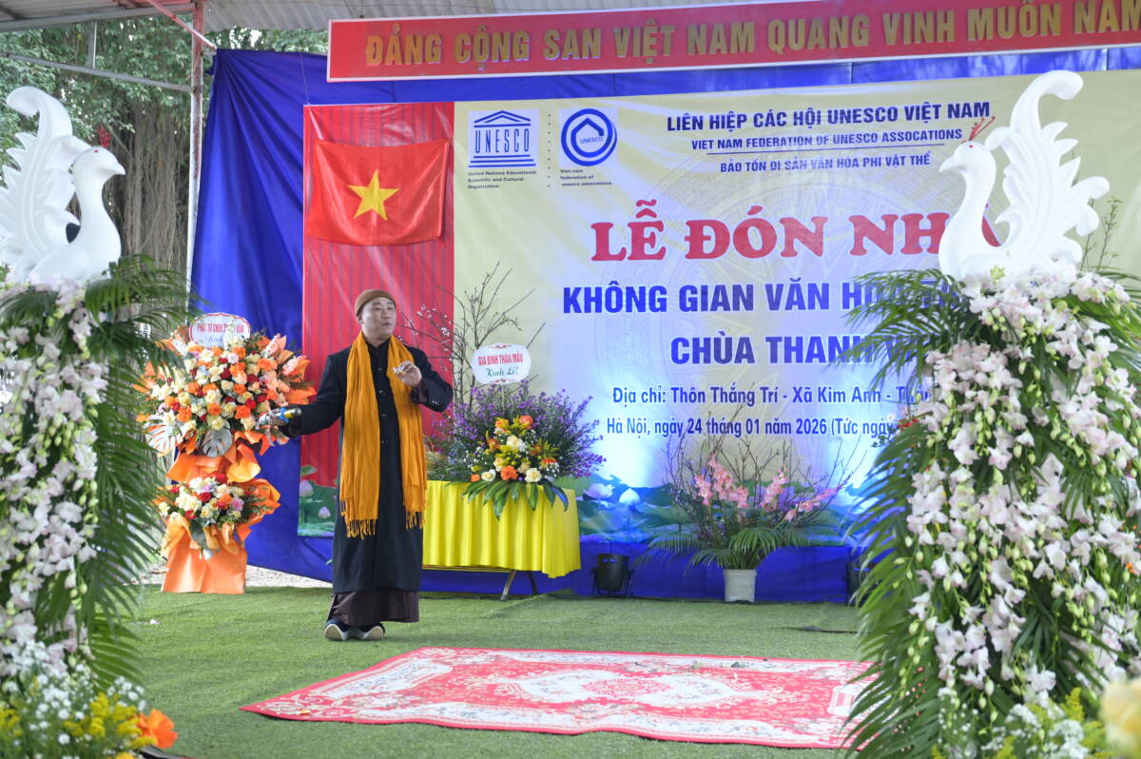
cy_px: 380
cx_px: 570
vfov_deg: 28.0
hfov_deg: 41.1
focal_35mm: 48
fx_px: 1520
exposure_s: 1/160
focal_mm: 48
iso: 2000
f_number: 4
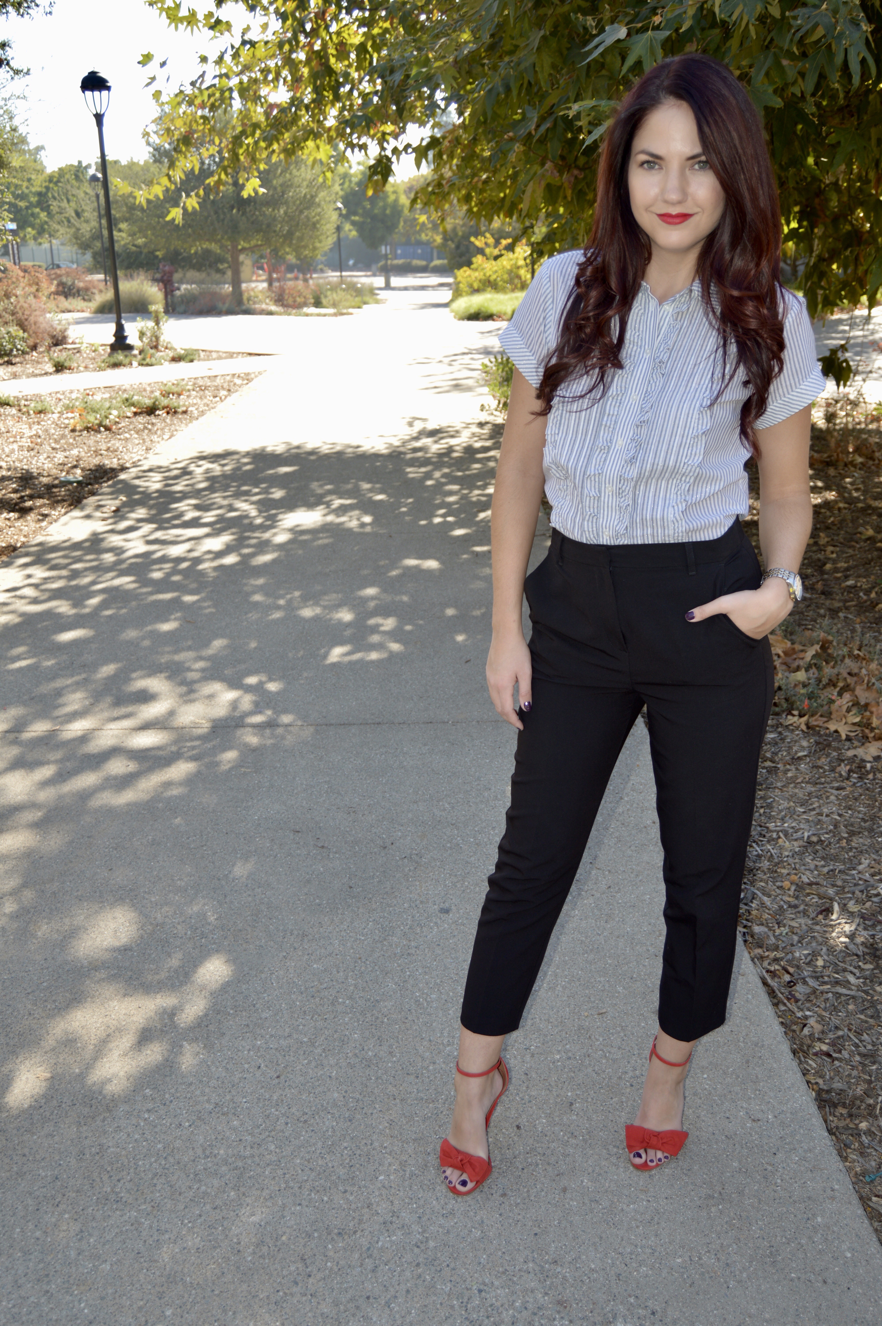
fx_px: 1215
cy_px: 663
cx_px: 441
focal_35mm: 33
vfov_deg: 57.3
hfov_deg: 39.9
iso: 100
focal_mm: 22
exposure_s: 1/200
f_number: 3.5
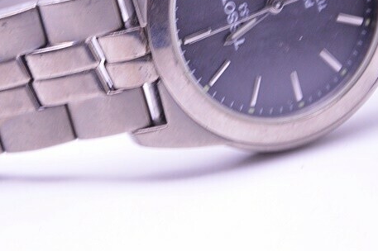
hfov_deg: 6.6
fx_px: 3263
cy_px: 11
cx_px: 147
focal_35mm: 311
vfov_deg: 4.4
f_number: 5.6
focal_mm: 105
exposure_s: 1/80
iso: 400
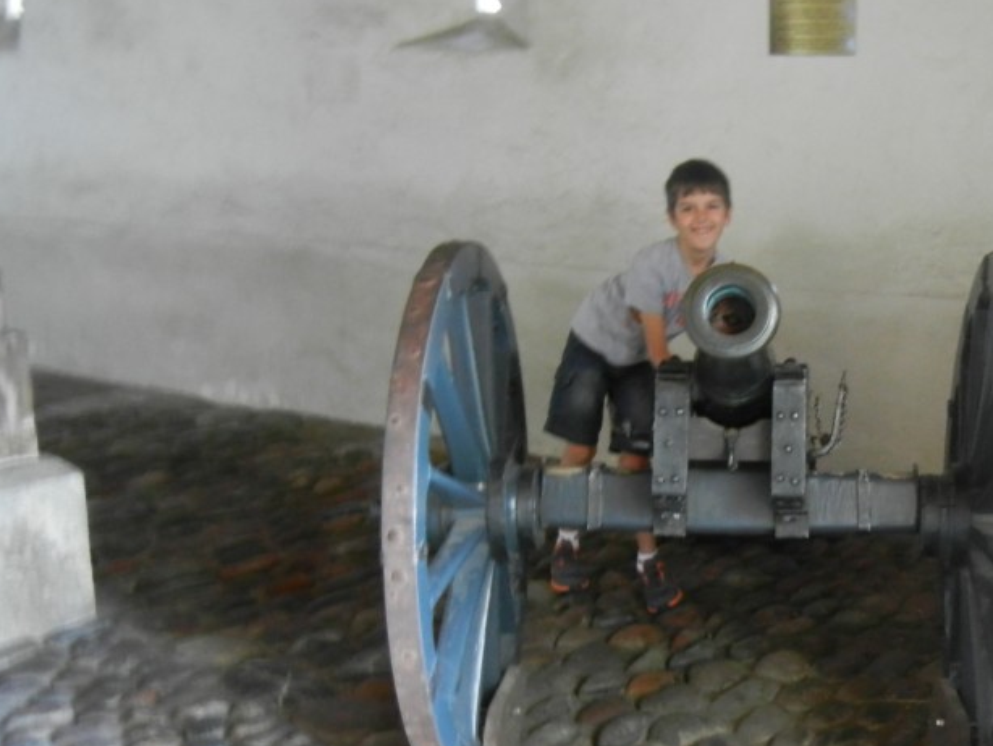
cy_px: 353
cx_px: 776
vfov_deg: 29.1
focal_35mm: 50
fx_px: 1435
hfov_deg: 37.0
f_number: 3.5
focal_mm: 5.4
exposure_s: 1/2.9
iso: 200
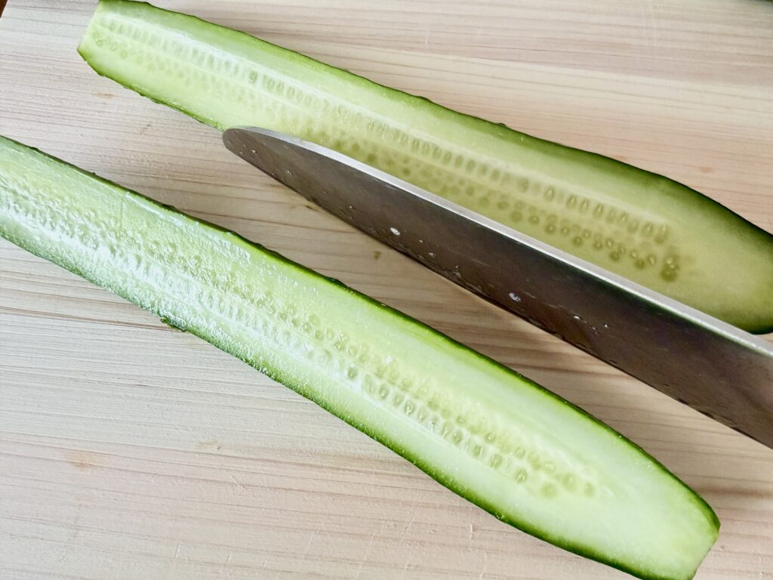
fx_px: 536
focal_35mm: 24
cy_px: 290
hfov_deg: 71.6
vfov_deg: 56.8
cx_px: 386
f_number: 2.2
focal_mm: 2.22
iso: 320
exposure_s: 1/121
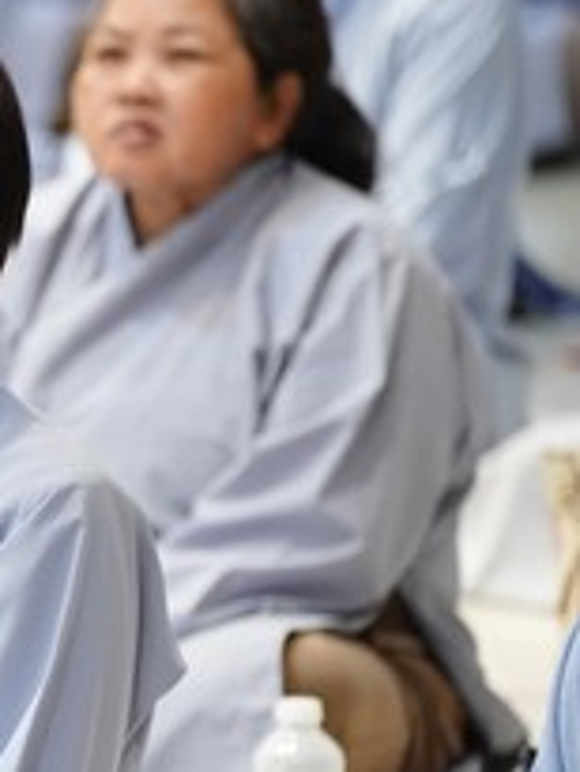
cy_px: 525
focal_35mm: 424
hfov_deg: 3.5
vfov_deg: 4.7
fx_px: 9462
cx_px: -467
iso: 3200
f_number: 2.8
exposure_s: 1/125
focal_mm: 139
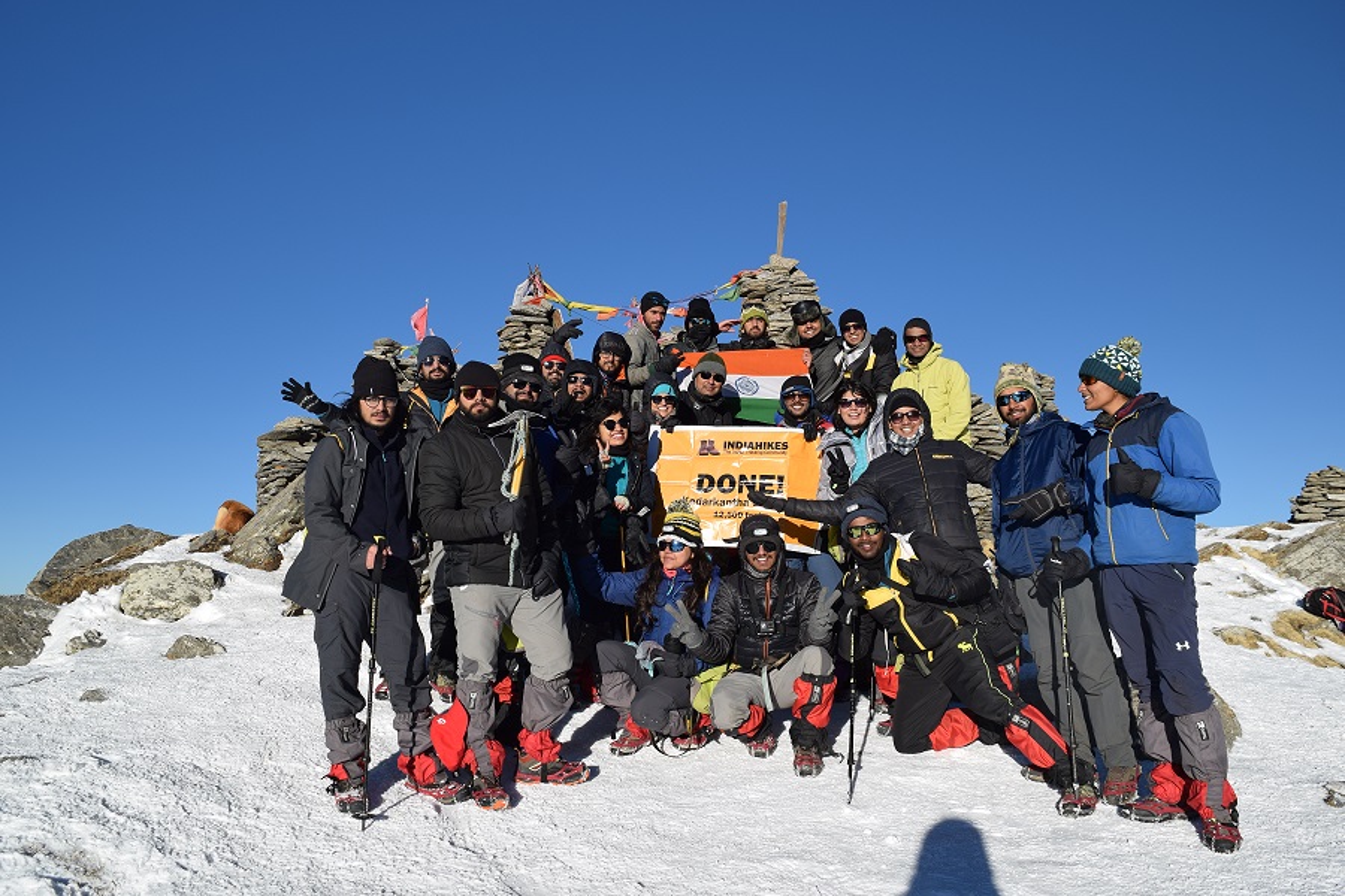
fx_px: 1121
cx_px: 672
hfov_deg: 61.9
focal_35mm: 30
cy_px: 448
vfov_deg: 43.6
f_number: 8
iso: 100
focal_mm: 20
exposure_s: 1/160
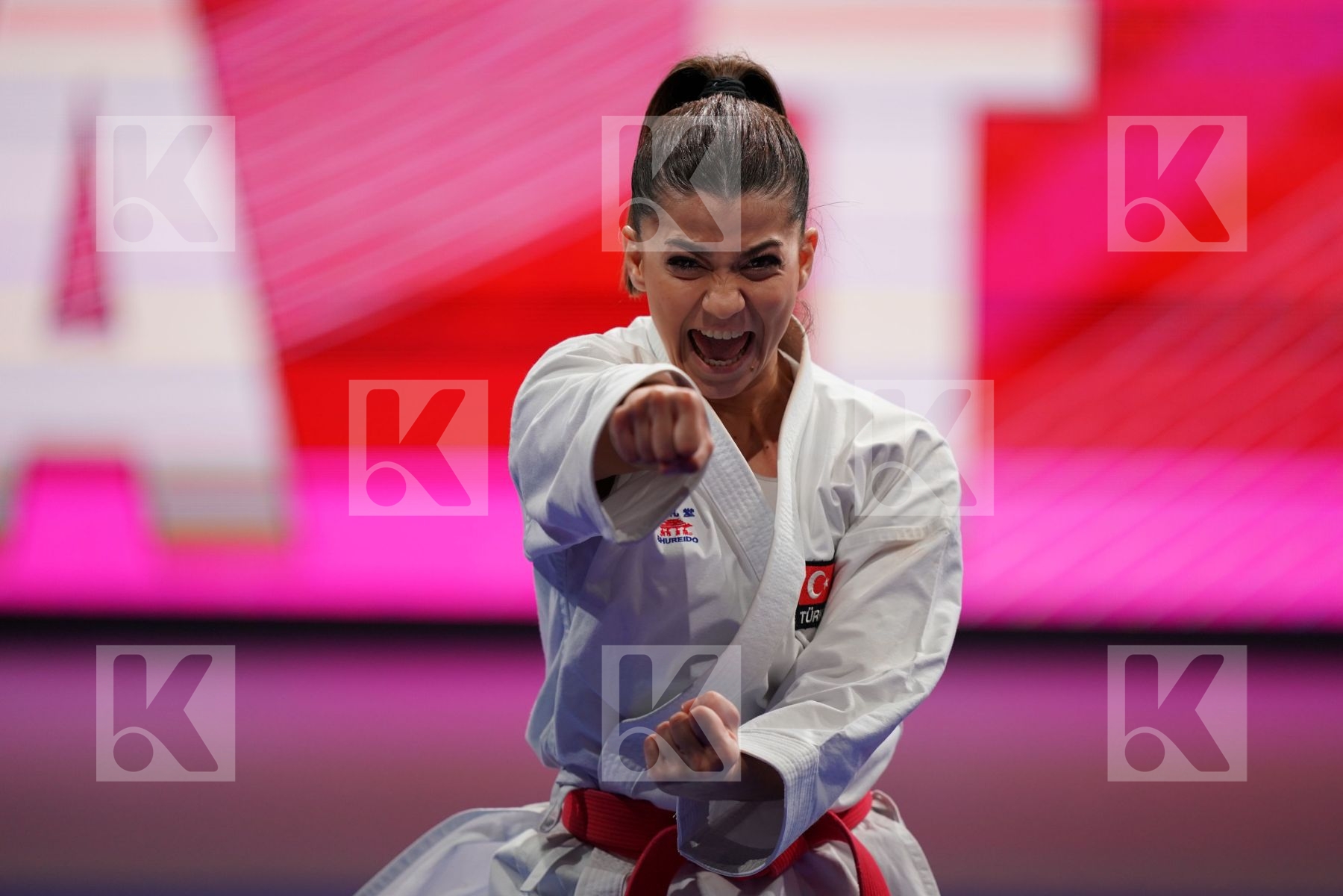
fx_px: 14921
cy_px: 448
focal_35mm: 400
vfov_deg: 3.4
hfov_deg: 5.2
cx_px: 672
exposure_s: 1/500
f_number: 2.8
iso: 1000
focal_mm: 400
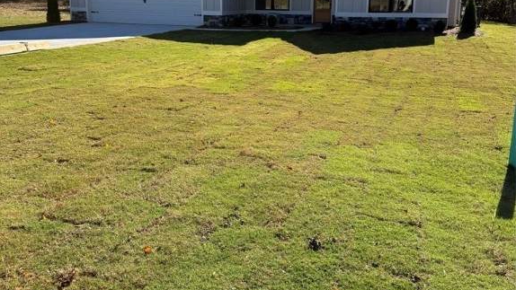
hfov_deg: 56.6
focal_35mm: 35
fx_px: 479
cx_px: 258
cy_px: 88
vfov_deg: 33.3
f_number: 1.78
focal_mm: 6.76
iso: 80
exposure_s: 1/3584
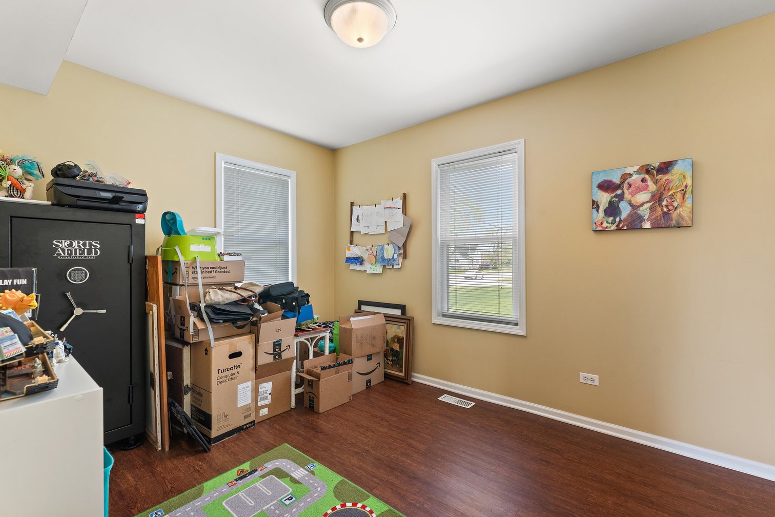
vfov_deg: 77.3
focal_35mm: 15
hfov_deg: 100.4
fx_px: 323
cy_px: 261
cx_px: 387
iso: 400
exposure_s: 1
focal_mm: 14
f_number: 9
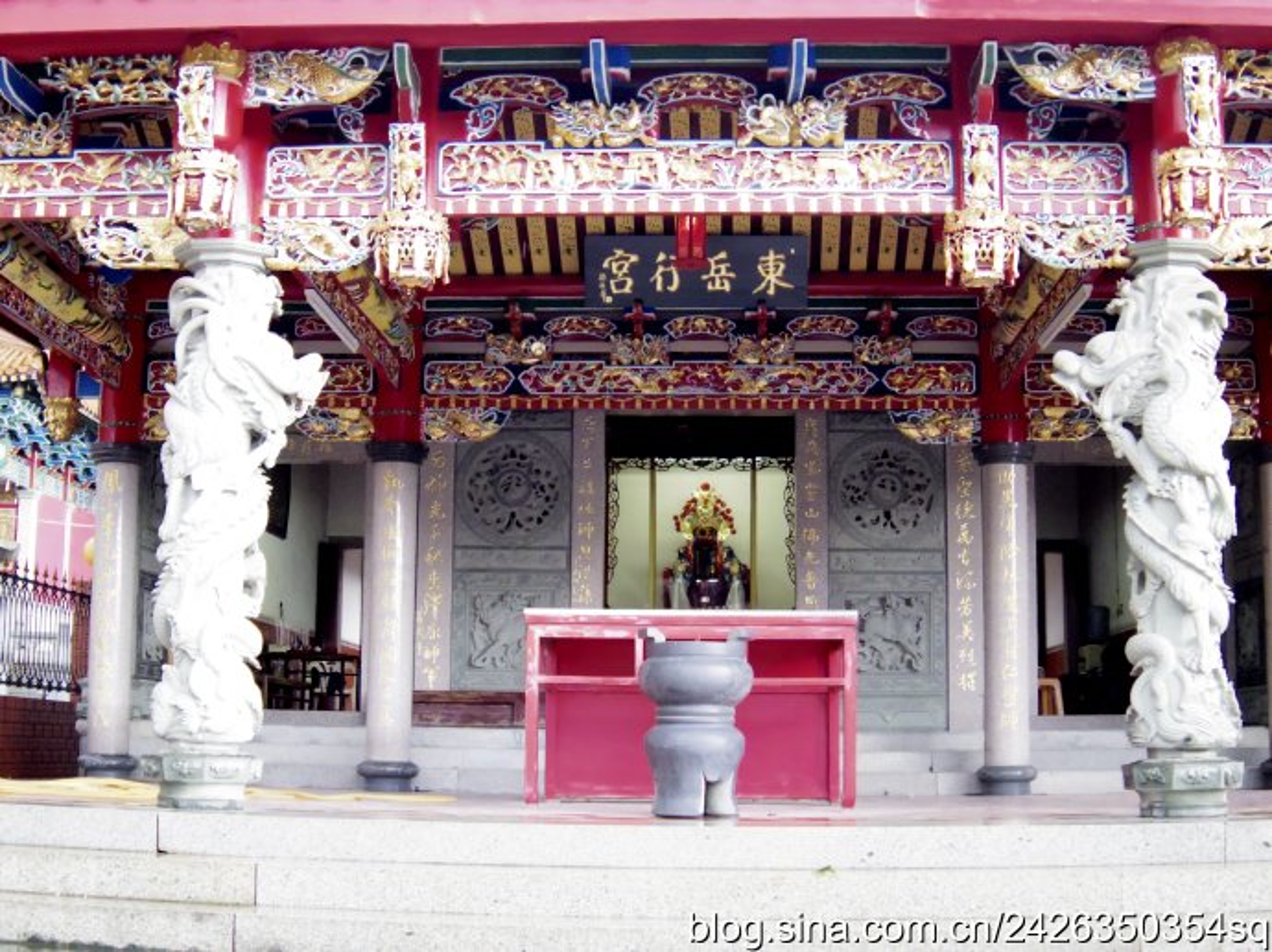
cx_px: 636
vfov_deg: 30.9
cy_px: 476
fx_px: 1726
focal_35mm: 47
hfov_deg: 40.4
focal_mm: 8.5
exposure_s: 1/60
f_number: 1.9
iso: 1000
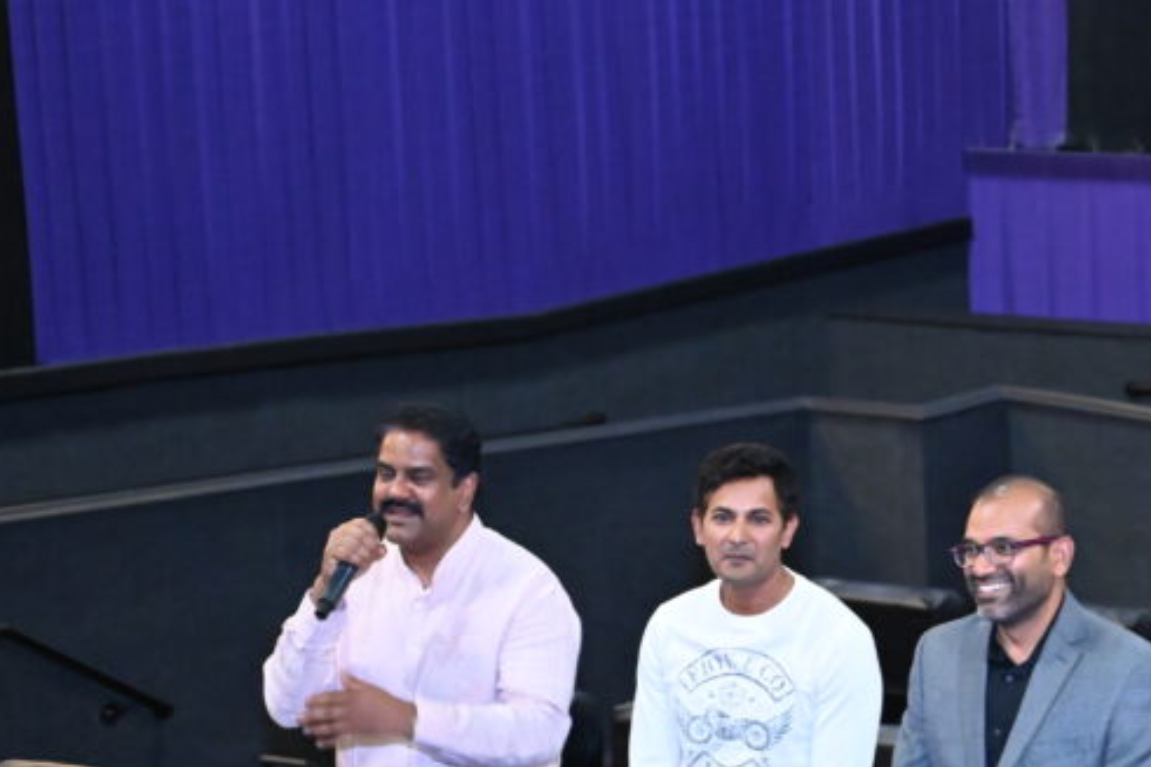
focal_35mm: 146
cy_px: 609
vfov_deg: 9.4
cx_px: 1111
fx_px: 4666
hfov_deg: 13.9
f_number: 4
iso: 10000
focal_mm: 70
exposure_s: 1/60
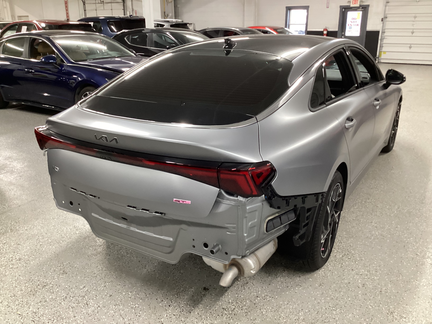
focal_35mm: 31
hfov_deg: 58.4
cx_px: 216
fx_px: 387
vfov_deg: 45.4
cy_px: 162
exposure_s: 1/40
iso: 320
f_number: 2.4
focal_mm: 3.3
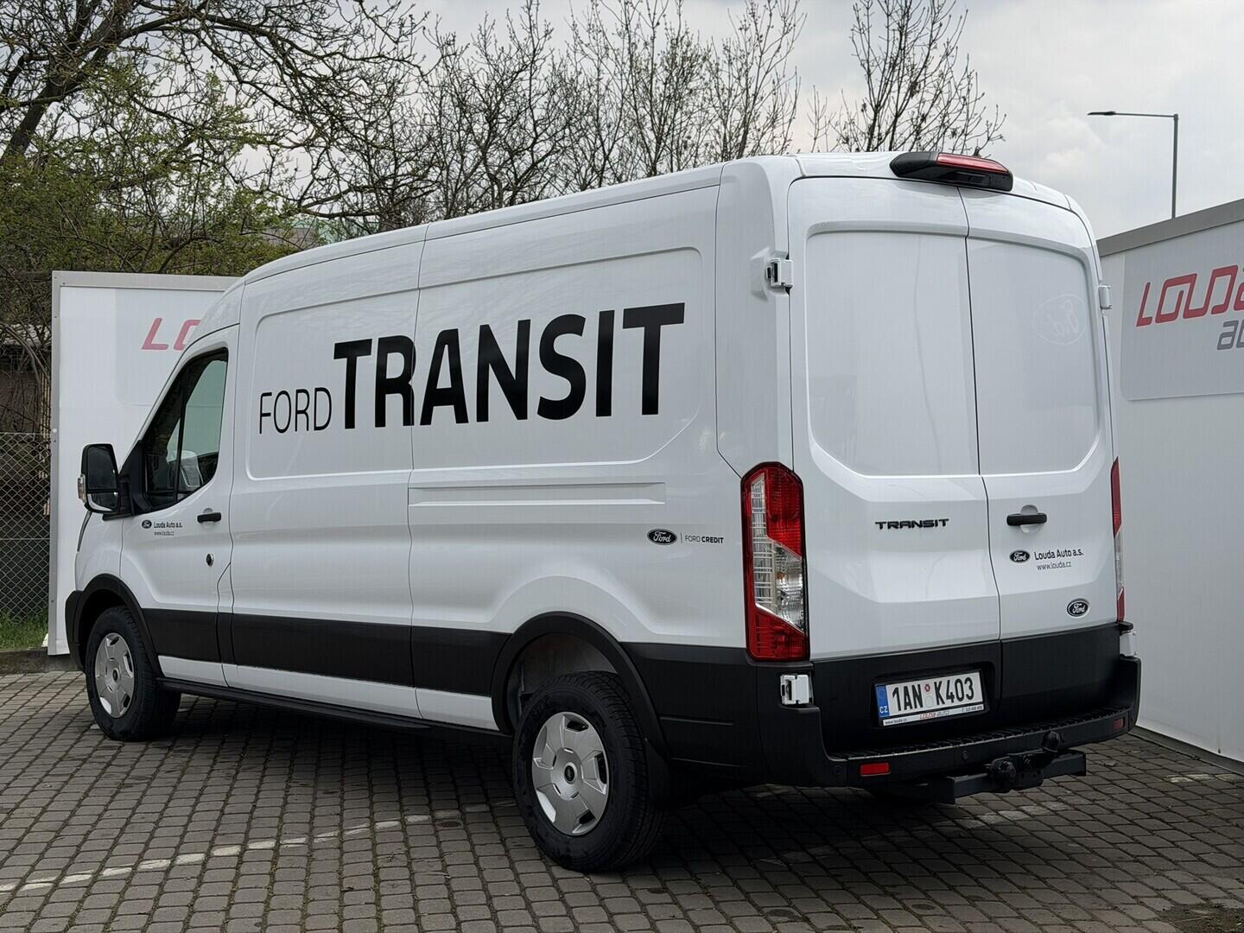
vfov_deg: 30.3
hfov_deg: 39.7
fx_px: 1725
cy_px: 466
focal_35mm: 48
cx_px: 622
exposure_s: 1/6536
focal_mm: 6.76
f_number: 1.78
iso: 64
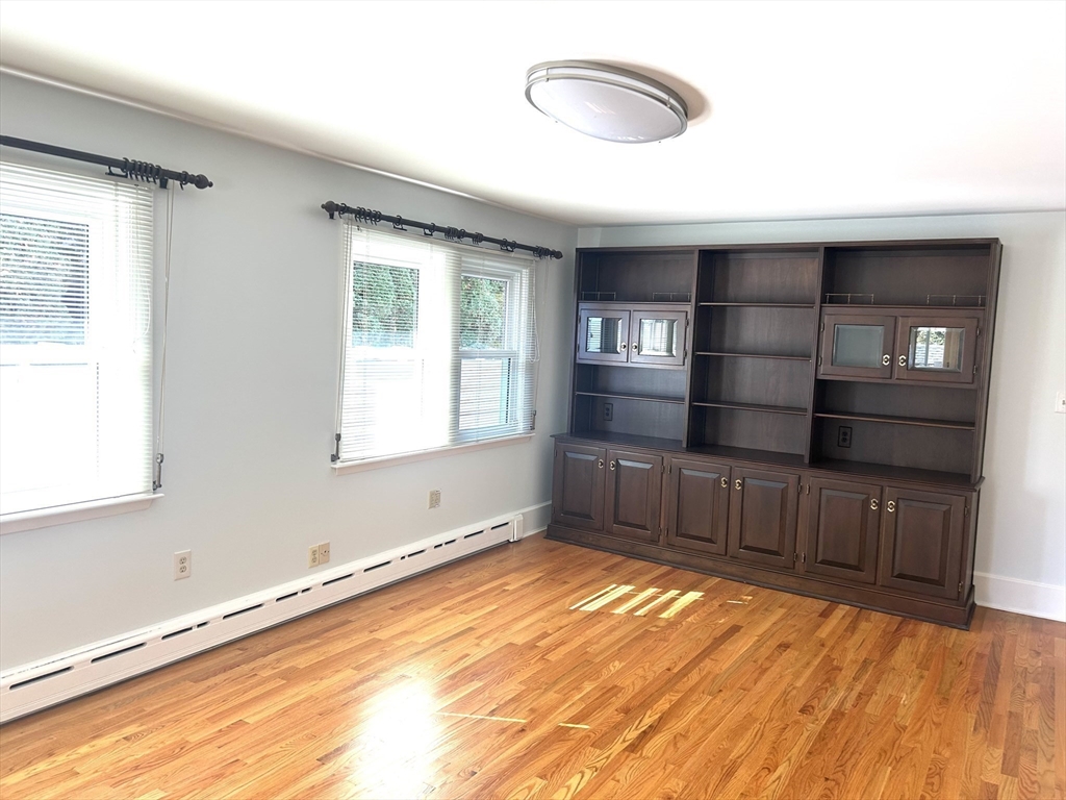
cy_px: 400
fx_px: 801
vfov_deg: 53.1
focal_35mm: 26
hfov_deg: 67.3
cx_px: 533
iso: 64
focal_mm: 5.7
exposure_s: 1/121
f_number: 1.5
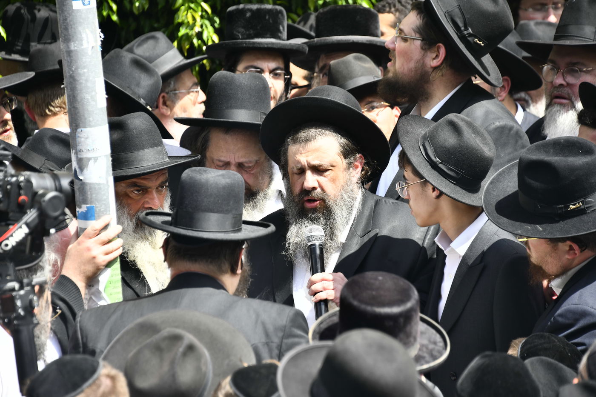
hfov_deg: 9.0
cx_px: 298
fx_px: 3807
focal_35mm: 230
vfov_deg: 6.0
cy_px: 198
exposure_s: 1/500
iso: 250
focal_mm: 230
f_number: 6.3
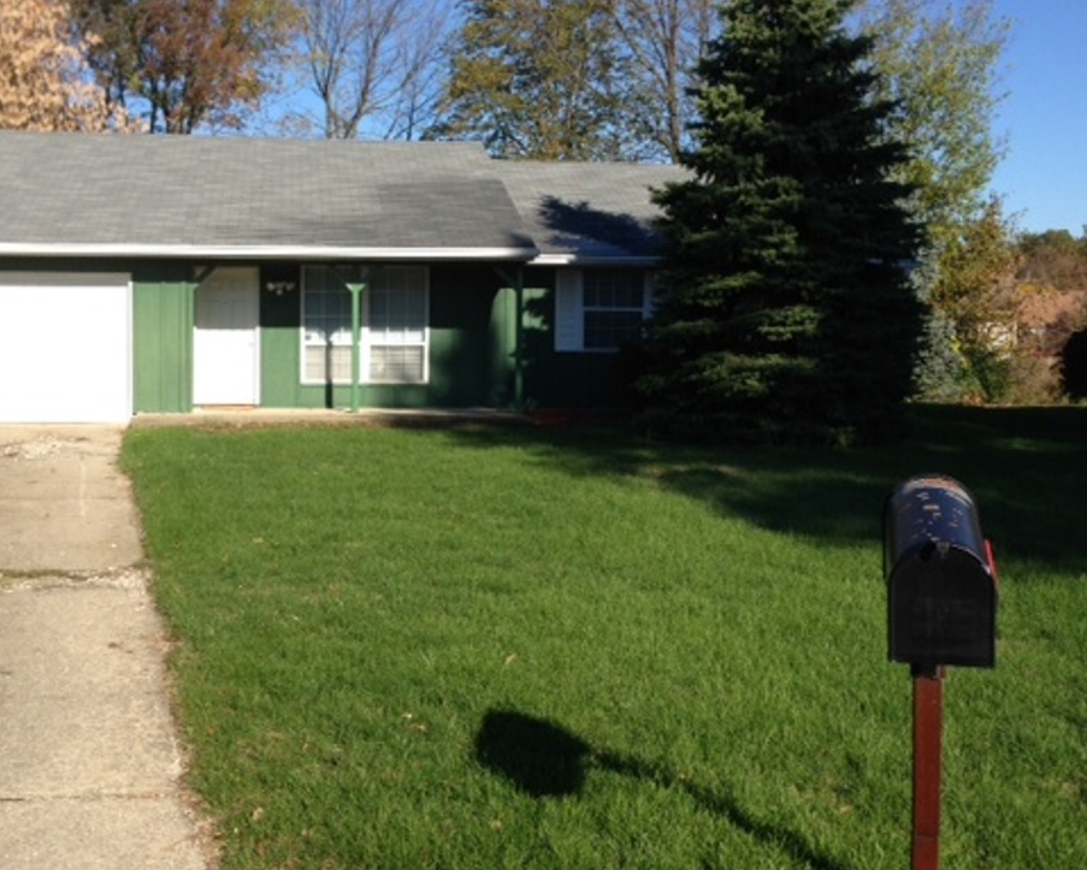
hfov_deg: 42.6
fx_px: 1384
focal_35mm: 43
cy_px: 395
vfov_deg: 34.9
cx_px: 421
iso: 50
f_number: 2.4
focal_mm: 4.12
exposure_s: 1/1205
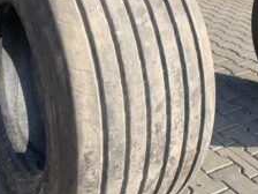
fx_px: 373
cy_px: 88
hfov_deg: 38.2
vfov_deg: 29.1
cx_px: 130
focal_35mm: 50
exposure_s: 1/981
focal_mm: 4.25
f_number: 1.8
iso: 32
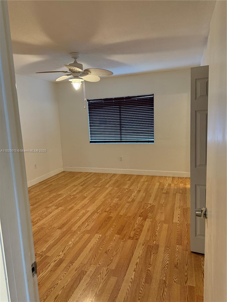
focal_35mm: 24
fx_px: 210
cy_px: 151
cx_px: 114
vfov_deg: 71.6
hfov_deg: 56.8
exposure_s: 1/60
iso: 400
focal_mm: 6.76
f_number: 1.78
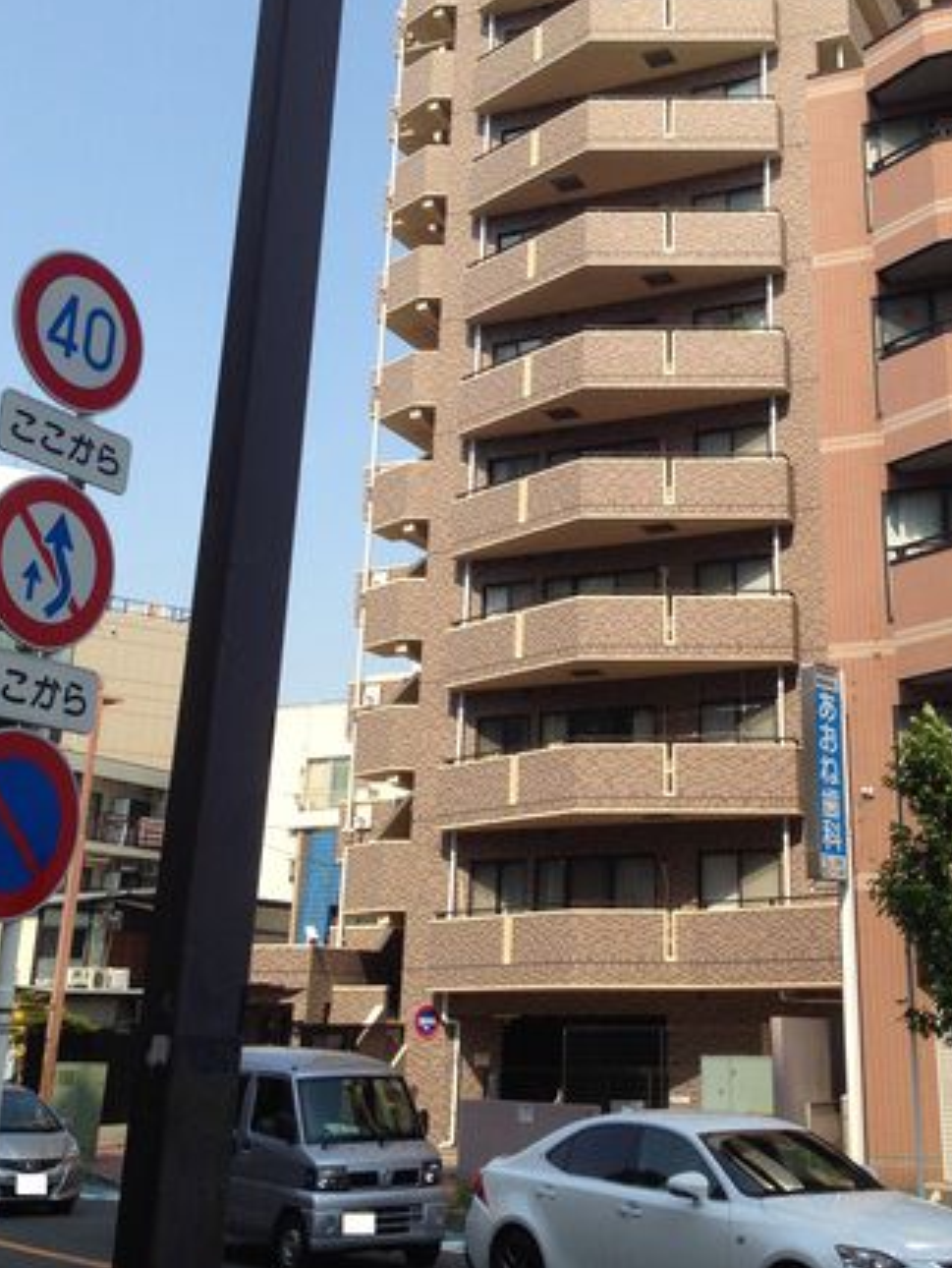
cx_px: 625
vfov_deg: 40.5
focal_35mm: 46
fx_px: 1685
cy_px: 386
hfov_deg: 31.3
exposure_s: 1/1085
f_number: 2.4
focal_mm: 4.12
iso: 50
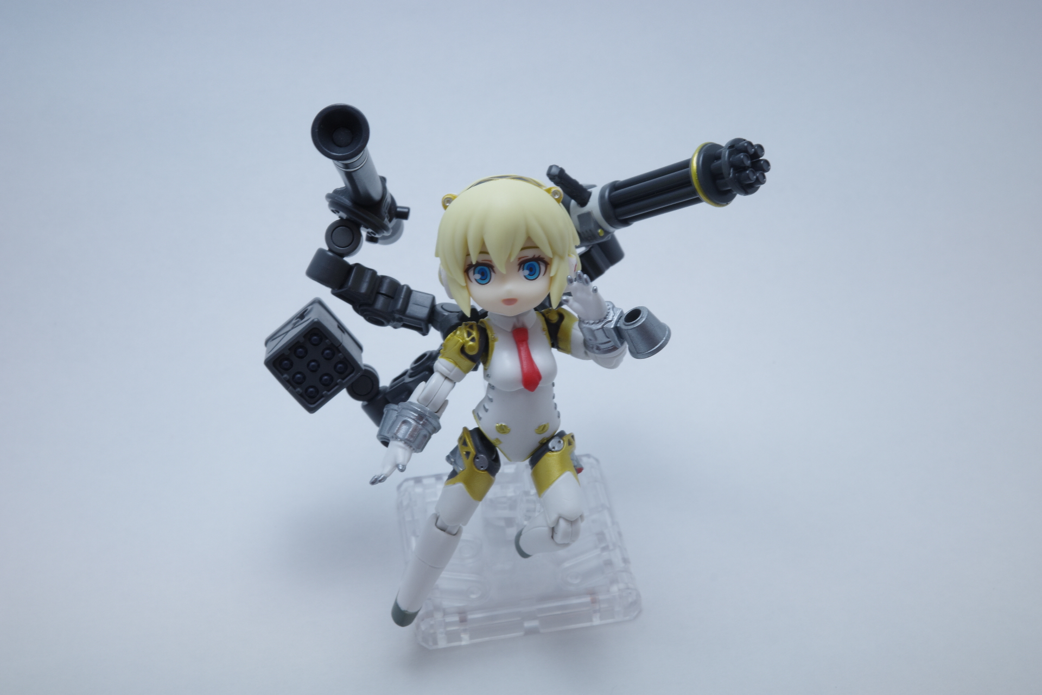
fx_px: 1158
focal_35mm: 40
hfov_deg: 48.5
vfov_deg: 33.4
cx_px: 521
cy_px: 348
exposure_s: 1/4
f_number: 14
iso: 100
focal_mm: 26
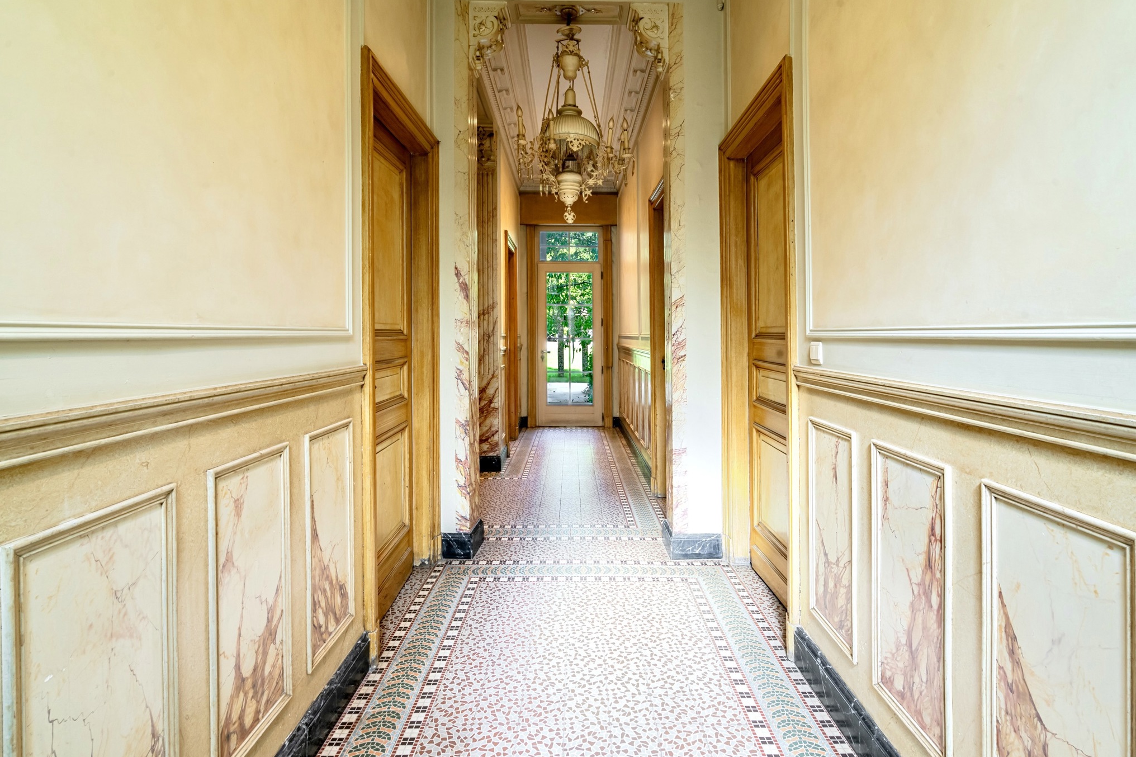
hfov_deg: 93.3
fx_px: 536
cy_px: 389
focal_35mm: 17
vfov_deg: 70.4
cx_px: 585
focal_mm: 16
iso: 800
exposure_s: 1/160
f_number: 13
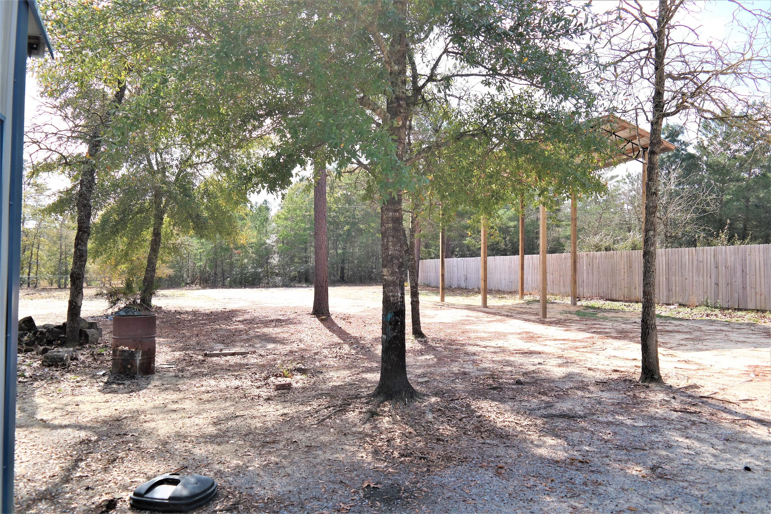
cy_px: 257
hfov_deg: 67.4
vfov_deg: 47.9
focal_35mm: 27
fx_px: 578
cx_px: 386
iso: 100
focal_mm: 18
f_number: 5.6
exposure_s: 1/250
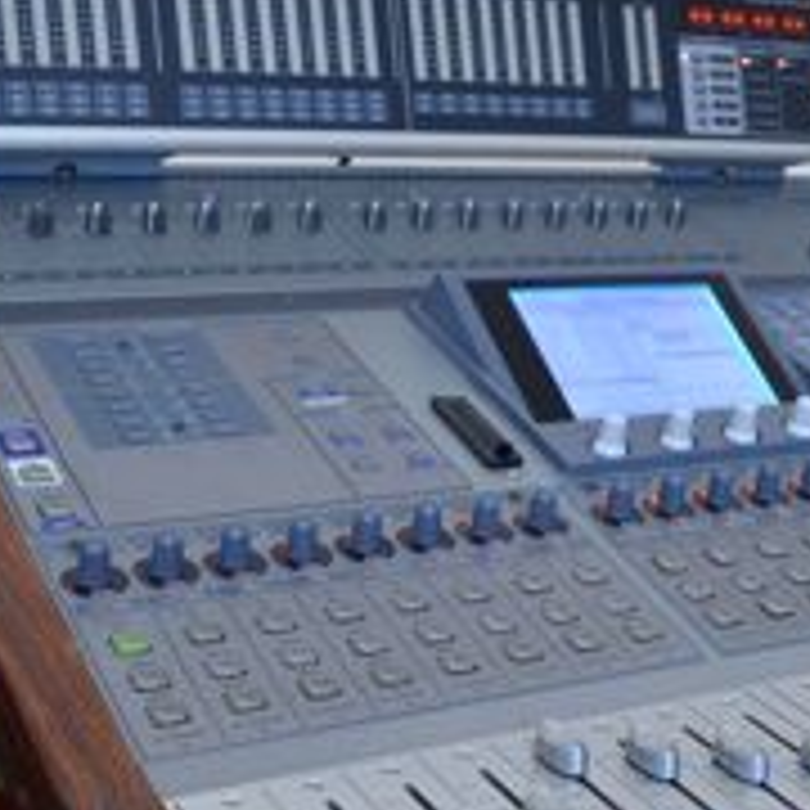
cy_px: 596
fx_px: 1615
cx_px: 796
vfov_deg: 27.8
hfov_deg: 26.7
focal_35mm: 61
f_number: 4.5
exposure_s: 1/10
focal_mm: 18
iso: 400
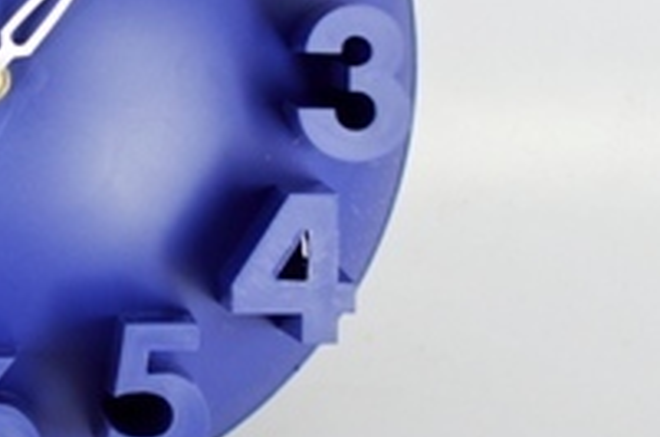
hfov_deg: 10.9
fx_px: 3420
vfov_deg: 7.3
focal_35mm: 187
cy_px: 66
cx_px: -59
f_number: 3.5
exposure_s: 1/160
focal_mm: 50
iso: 200
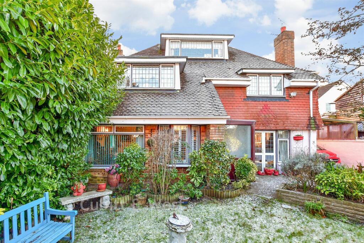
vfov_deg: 77.3
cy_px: 122
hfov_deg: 100.4
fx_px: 152
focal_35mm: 15
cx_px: 182
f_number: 8
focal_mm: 10
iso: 400
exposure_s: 1/30
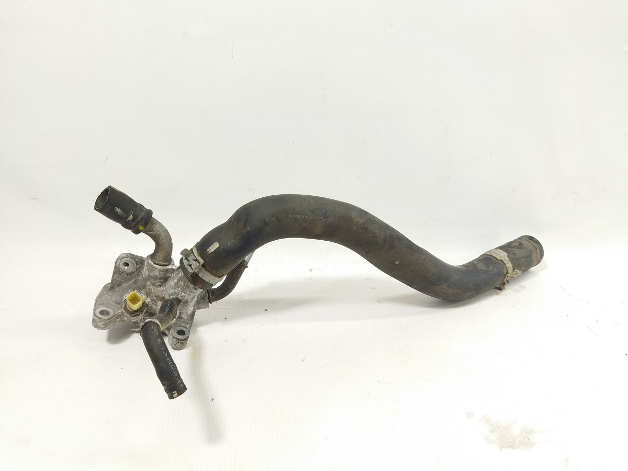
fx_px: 490
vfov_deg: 51.4
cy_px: 236
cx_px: 314
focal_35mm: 27
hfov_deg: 65.3
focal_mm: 4.71
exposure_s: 1/100
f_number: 1.79
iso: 167
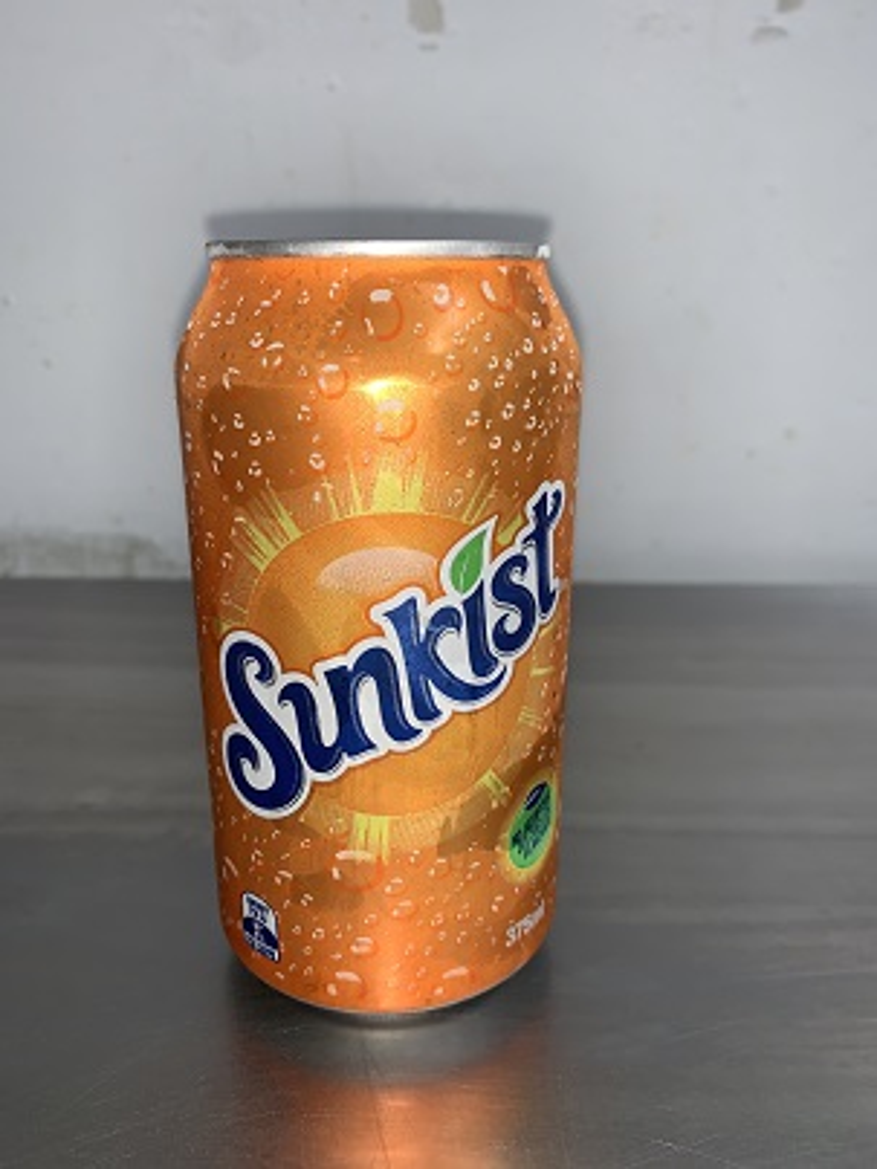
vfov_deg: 67.3
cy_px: 584
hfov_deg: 53.1
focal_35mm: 26
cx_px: 438
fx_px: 878
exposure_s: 1/62
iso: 25
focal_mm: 4.25
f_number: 1.8
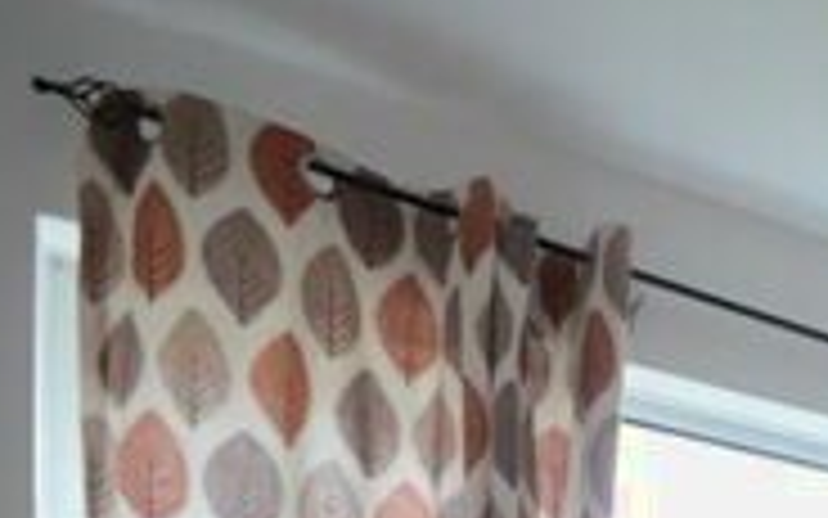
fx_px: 1443
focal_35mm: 64
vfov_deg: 15.9
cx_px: 1530
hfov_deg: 20.7
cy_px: 1034
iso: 2000
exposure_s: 1/100
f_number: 4.5
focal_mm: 11
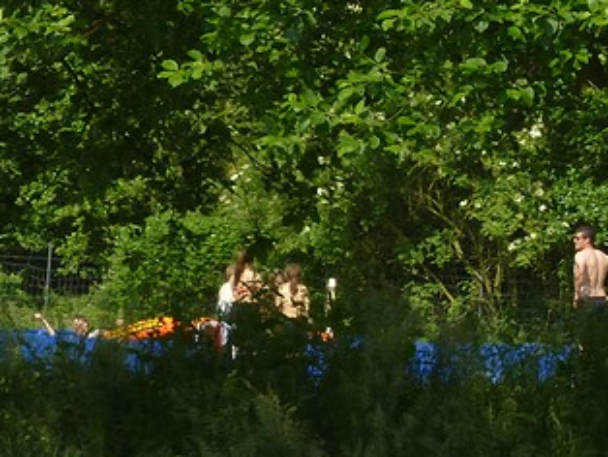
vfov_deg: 5.3
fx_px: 4869
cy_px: 639
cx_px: 920
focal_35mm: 277
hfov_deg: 7.0
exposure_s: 1/400
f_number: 5.2
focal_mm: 15.1
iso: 100
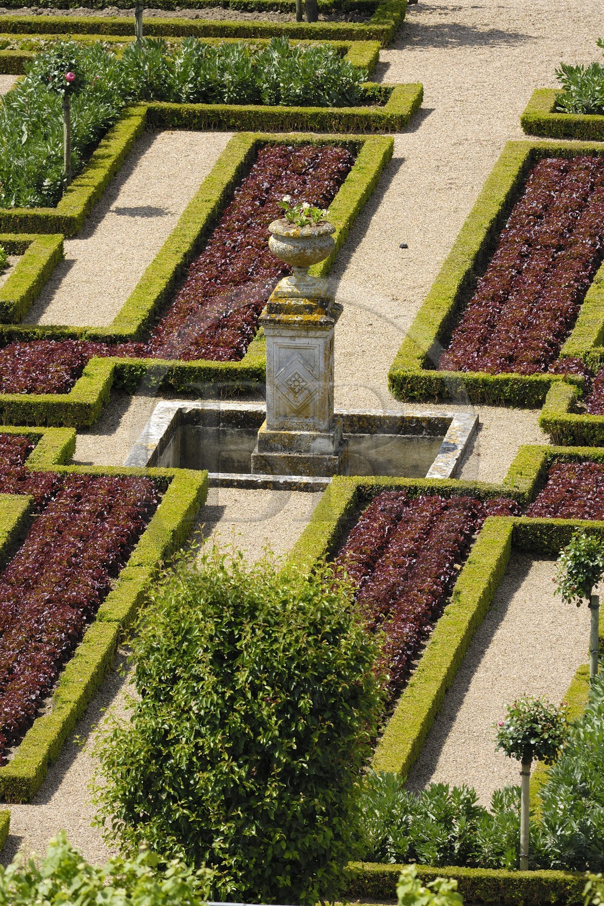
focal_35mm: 450
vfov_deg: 4.6
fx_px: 11329
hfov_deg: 3.1
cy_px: 453
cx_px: 302
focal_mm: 300
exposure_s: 1/250
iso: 100
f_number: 6.3
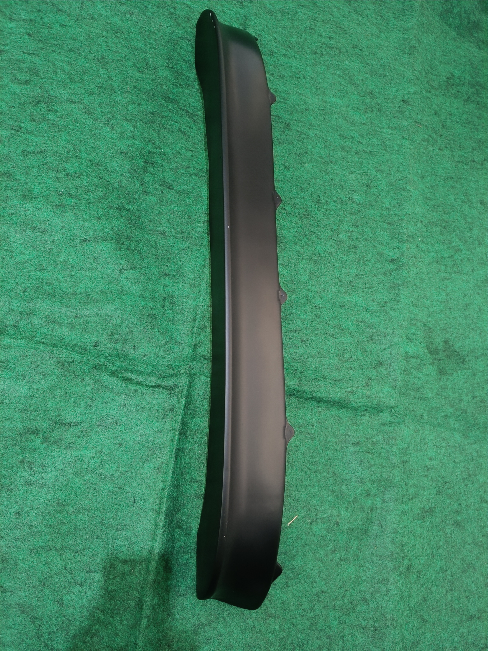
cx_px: 244
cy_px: 326
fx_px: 451
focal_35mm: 24
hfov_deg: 56.8
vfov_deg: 71.6
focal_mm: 6.14
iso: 2736
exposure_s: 1/20
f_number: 1.65
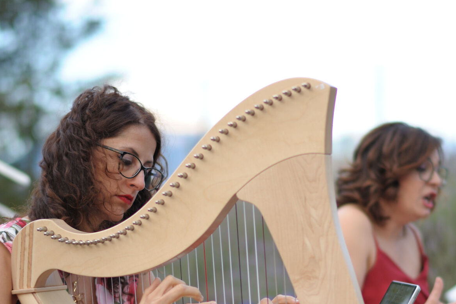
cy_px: 267
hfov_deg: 17.2
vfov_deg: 11.5
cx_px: 290
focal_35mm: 119
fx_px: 1507
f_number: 1.4
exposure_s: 1/1250
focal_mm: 58
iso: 100
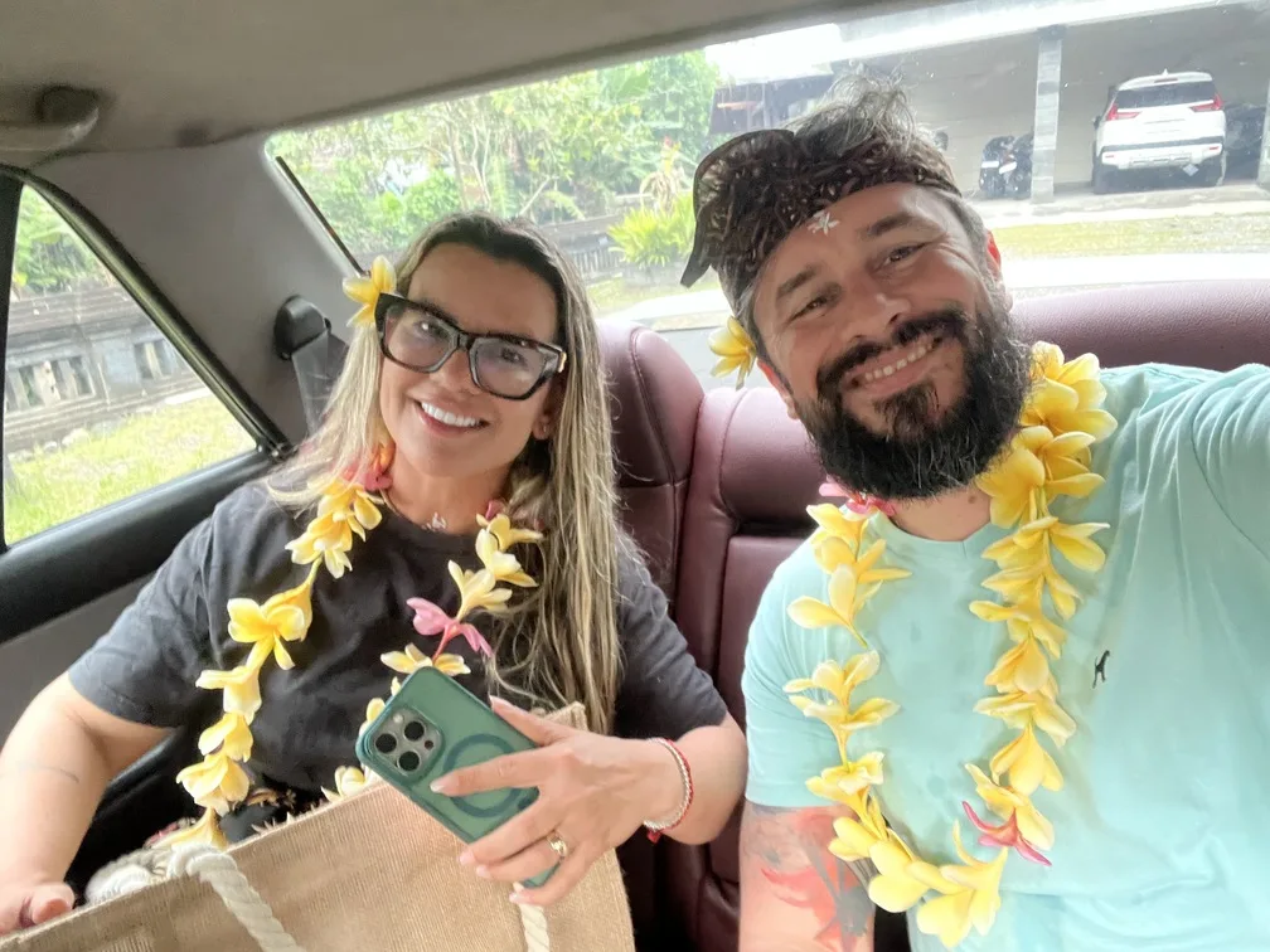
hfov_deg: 73.9
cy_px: 476
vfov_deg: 58.9
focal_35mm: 23
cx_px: 635
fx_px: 844
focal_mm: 2.71
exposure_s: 1/16
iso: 800
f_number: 2.2
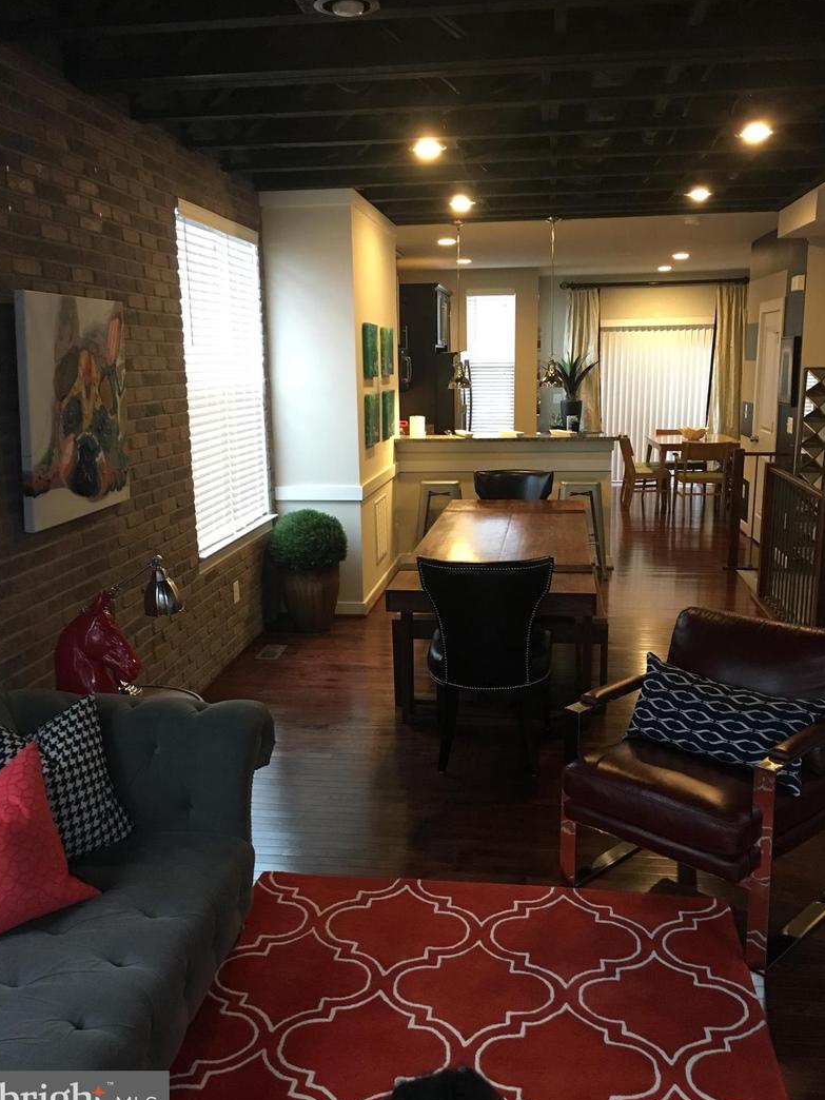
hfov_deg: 46.8
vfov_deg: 60.0
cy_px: 563
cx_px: 411
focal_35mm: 30
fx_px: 953
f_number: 2.2
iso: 200
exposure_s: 1/20
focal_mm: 4.15
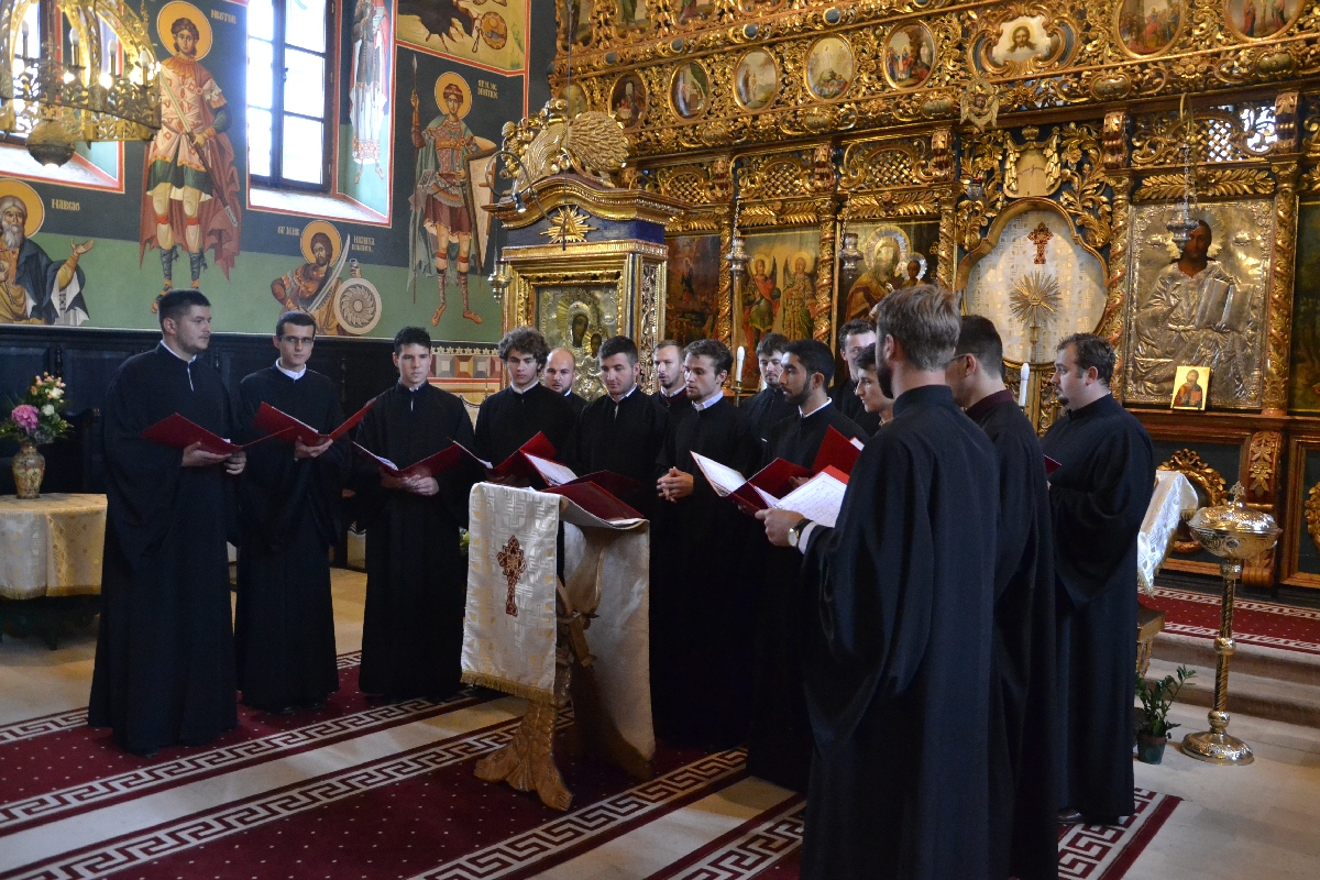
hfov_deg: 67.4
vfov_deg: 47.9
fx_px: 990
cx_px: 660
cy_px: 440
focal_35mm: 27
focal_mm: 18
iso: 3200
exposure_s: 1/125
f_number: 3.5
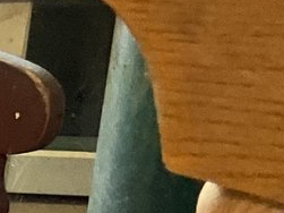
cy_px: 287
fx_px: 1435
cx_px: -493
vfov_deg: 8.3
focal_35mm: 175
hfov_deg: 9.5
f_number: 1.8
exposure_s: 1/60
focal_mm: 3
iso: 200
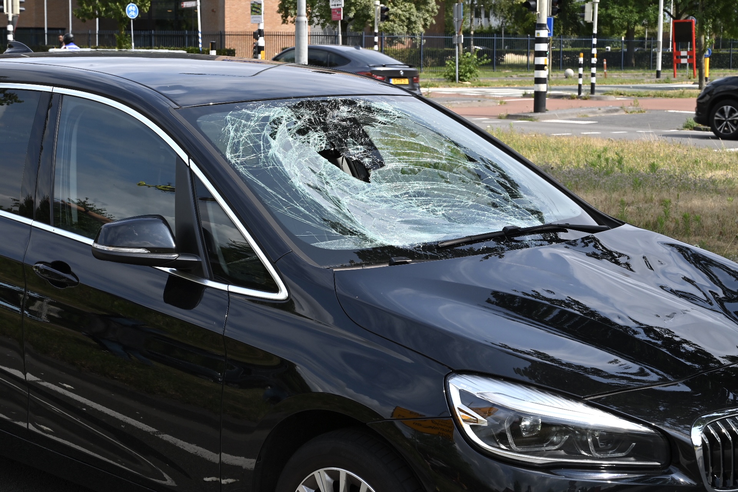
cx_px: 369
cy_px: 246
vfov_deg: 19.5
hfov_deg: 28.8
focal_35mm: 70
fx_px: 1435
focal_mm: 70
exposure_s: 1/250
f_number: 13
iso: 200
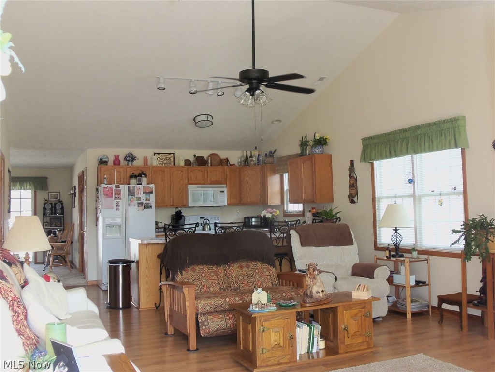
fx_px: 529
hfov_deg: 50.1
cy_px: 186
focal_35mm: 37
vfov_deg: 38.7
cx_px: 248
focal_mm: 6.7
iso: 200
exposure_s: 1/60
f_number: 3.6
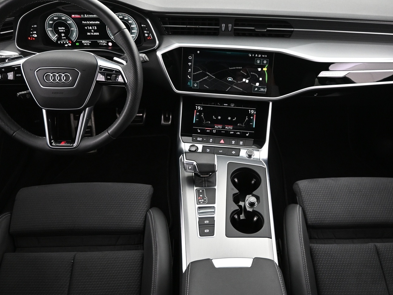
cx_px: 216
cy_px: 141
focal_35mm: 30
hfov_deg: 59.8
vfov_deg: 46.8
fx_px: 341
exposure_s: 1/20
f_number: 3.5
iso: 1600
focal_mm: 16
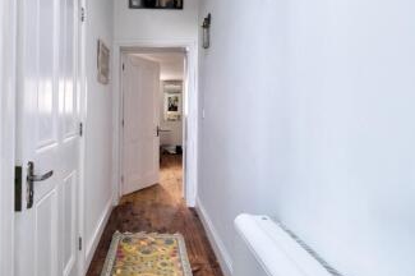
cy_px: 116
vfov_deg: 56.8
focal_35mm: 22
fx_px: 253
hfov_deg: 77.0
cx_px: 151
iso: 1600
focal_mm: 10
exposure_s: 1/15
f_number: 4
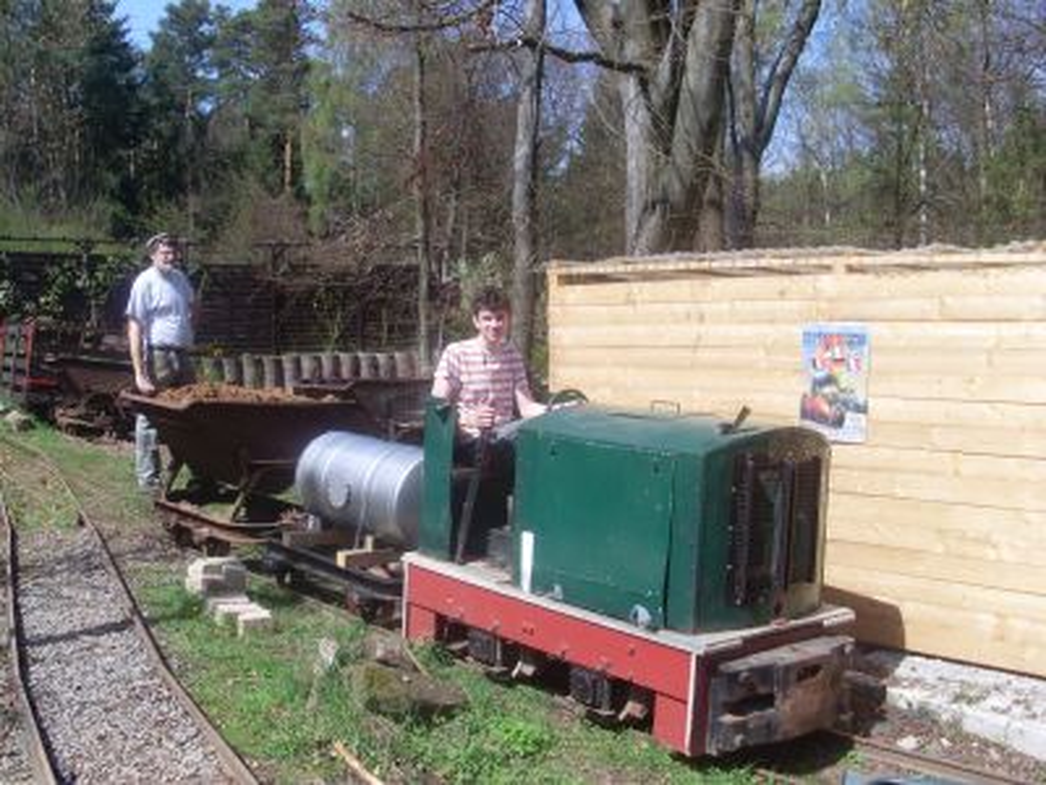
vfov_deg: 37.7
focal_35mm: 38
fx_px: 1148
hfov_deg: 49.0
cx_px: 523
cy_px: 392
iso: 80
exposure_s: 1/180
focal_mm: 6.3
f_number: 7.7
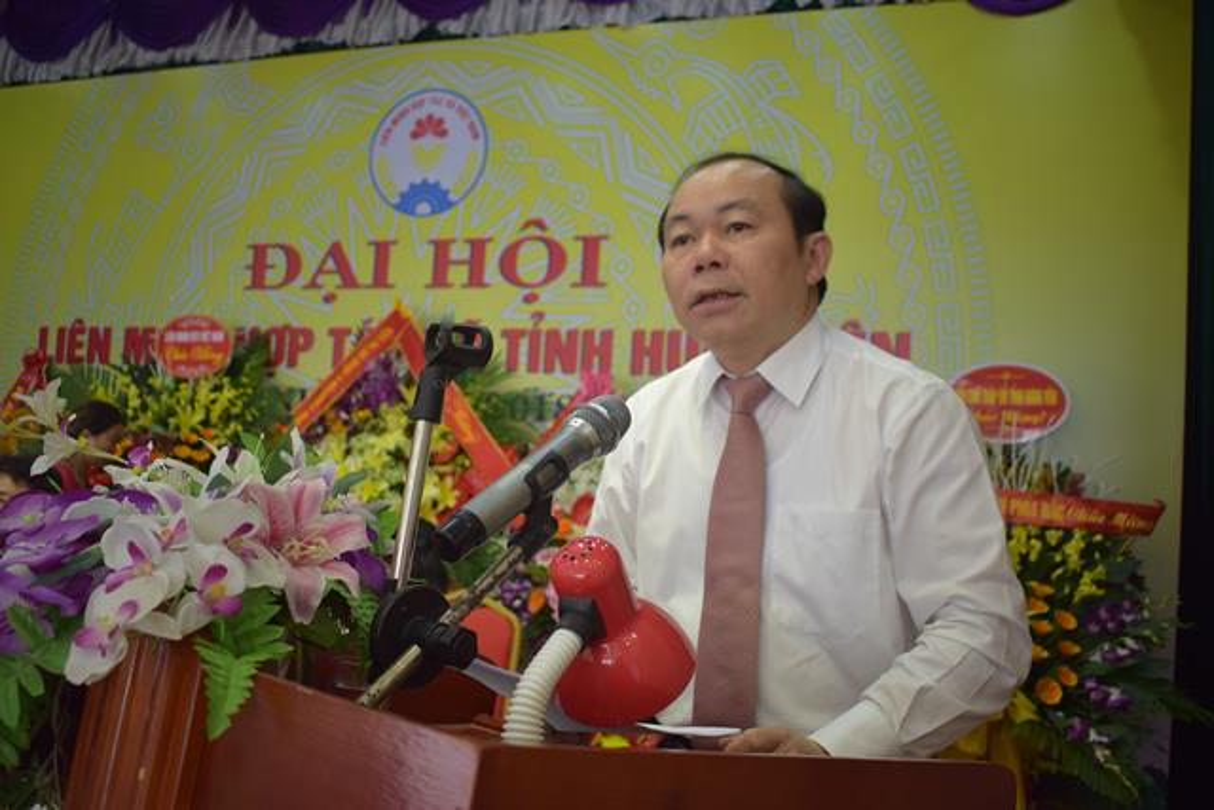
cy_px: 405
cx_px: 607
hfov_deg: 57.2
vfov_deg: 40.0
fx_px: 1113
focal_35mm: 33
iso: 500
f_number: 4
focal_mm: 22
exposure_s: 1/60
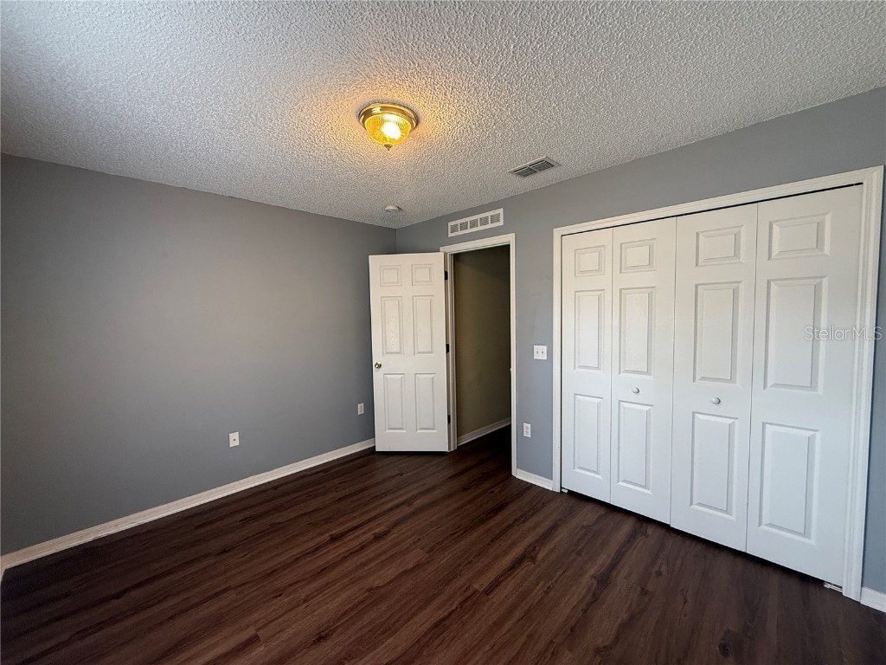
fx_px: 358
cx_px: 443
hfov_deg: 102.1
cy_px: 332
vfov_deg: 85.7
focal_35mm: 14
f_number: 2.2
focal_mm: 2.22
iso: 250
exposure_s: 1/60
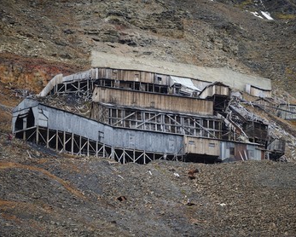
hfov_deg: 8.5
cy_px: 118
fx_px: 1990
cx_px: 167
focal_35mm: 227
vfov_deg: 6.8
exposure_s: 1/320
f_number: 3.2
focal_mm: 200
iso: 400
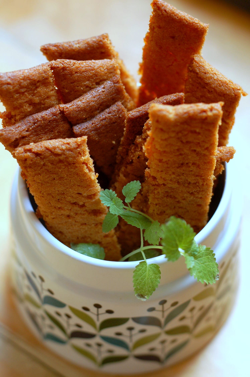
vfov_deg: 27.0
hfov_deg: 18.1
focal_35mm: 75
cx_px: 125
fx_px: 784
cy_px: 188
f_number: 3.2
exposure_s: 1/50
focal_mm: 50
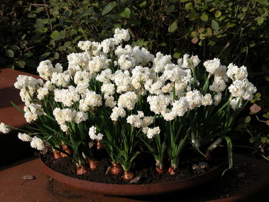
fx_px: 739
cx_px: 131
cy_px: 101
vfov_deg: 15.6
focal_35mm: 95
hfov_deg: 20.6
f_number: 5
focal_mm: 23.7
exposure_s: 1/411
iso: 100
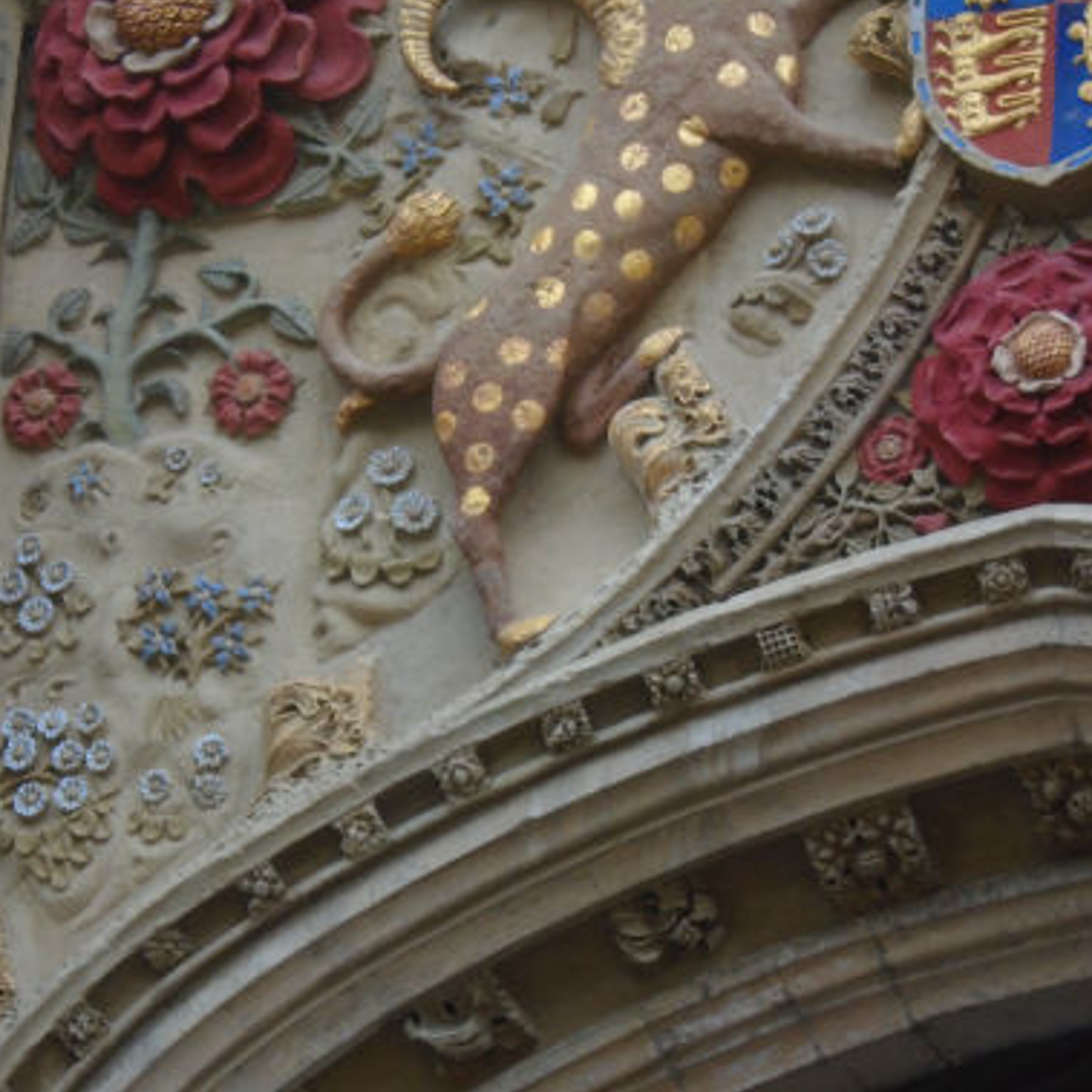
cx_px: 460
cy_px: 542
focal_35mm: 131
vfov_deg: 13.3
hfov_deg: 13.3
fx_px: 4675
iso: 160
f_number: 5.8
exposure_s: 1/125
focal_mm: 19.3
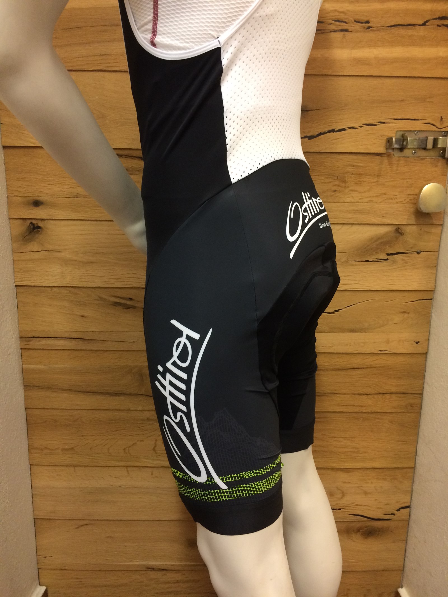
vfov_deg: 61.7
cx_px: 224
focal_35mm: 29
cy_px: 298
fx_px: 500
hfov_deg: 48.2
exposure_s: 1/33
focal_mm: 4.15
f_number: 2.2
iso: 200
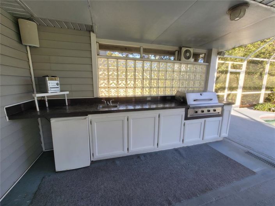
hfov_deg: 106.2
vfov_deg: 89.9
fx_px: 103
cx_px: 138
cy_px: 103
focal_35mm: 13
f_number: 2.2
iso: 64
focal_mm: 2.2
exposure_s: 1/122
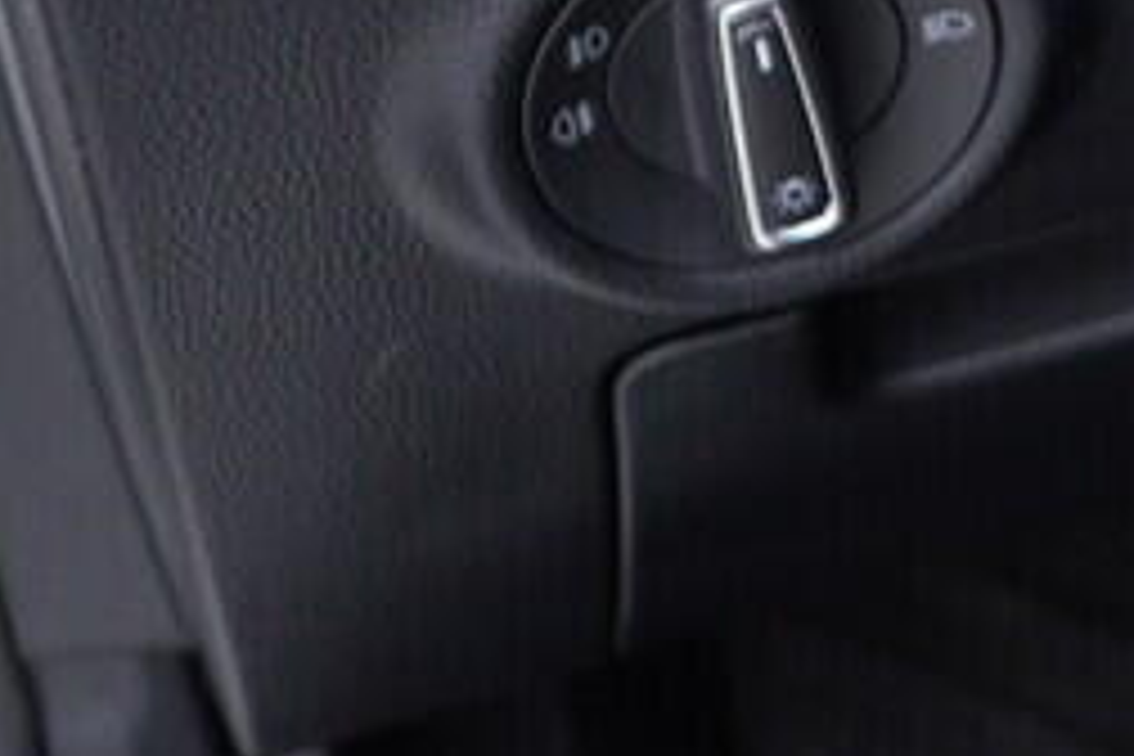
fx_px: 6488
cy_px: -549
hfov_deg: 8.8
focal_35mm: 206
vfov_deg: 6.5
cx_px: 2948
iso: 160
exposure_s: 1/40
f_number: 2.8
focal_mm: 24
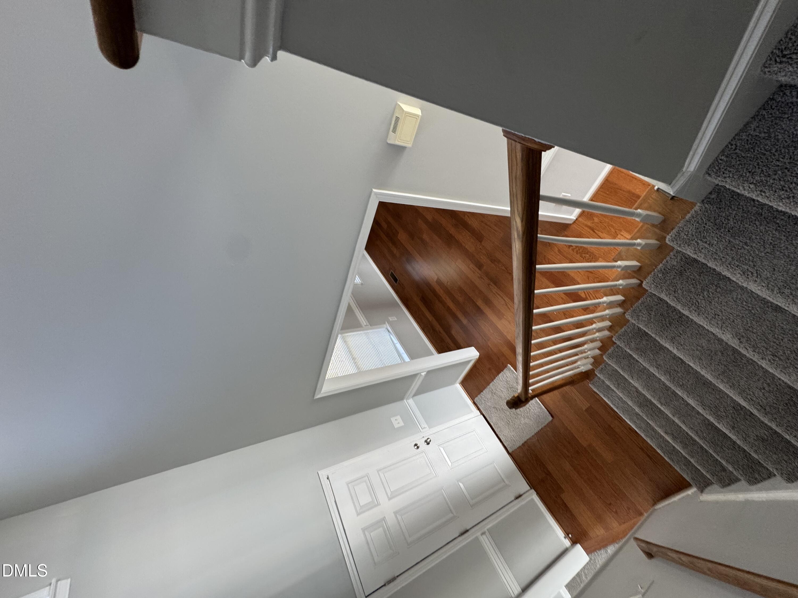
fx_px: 323
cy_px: 299
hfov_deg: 102.1
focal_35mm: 14
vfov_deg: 85.7
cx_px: 399
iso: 200
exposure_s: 1/99
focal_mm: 2.22
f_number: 2.2
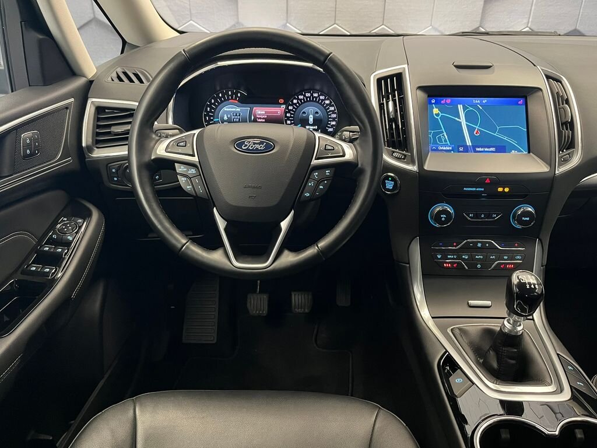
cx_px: 298
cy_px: 224
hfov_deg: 67.3
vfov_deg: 53.1
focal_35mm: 26
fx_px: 448
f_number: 1.6
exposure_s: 1/33
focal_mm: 5.1
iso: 640
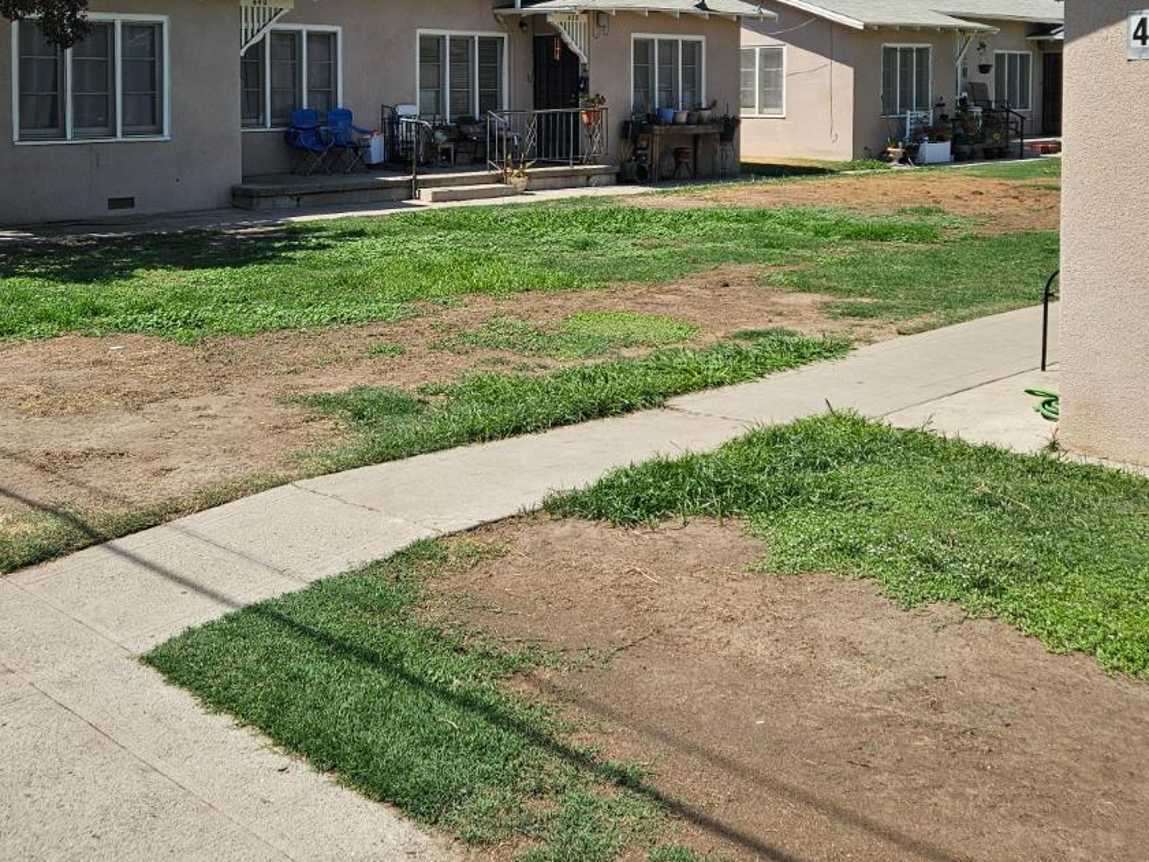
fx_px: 1361
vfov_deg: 33.8
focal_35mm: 41
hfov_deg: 45.3
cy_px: 137
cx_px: 422
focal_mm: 5.4
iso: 25
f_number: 1.8
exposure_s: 1/2140
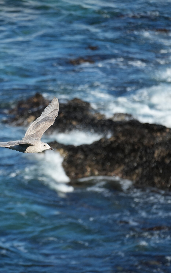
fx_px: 3422
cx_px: 28
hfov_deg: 2.9
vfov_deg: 4.6
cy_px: 136
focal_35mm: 459
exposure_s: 1/1250
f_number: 7.1
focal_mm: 300
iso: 500
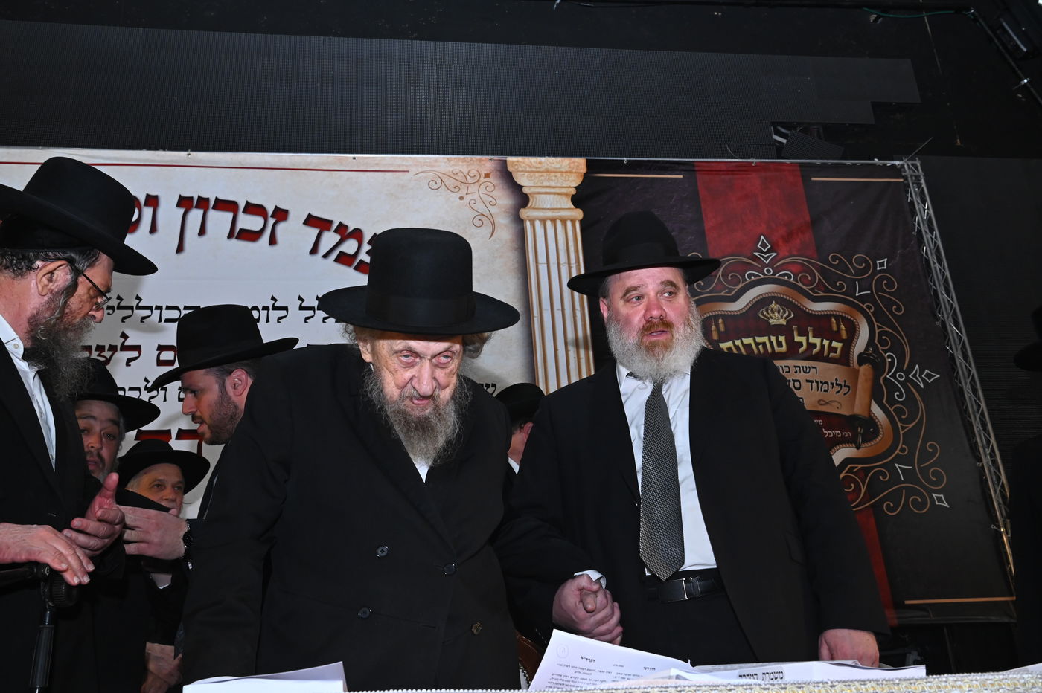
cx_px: 521
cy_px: 346
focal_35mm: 35
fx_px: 1013
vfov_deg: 37.8
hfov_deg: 54.5
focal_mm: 35
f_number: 9
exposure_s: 1/100
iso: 2500
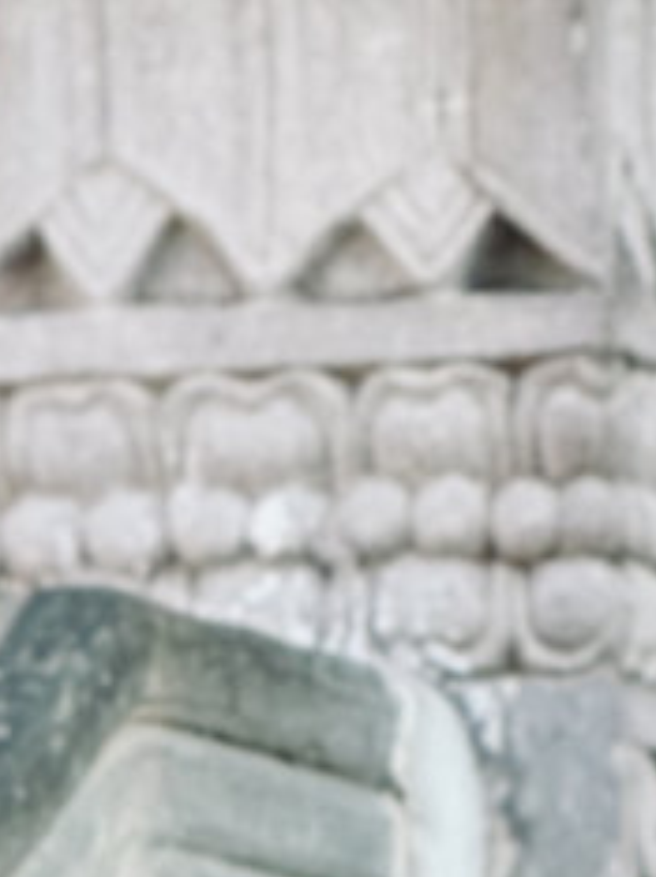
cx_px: 1781
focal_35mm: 822
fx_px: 20808
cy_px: -753
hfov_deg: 1.8
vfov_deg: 2.4
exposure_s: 1/226
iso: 50
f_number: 2.8
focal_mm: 15.7
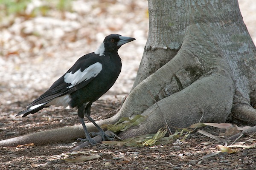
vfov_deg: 2.3
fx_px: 4266
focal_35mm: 600
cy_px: 85
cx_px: 128
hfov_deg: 3.4
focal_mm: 400
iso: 320
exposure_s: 1/400
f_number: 10
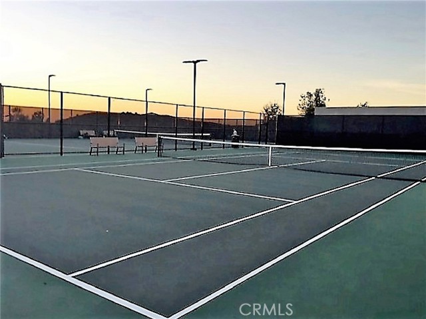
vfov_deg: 48.2
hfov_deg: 61.7
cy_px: 160
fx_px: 357
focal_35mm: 29
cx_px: 213
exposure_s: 1/134
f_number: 2.2
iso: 32
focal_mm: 4.15
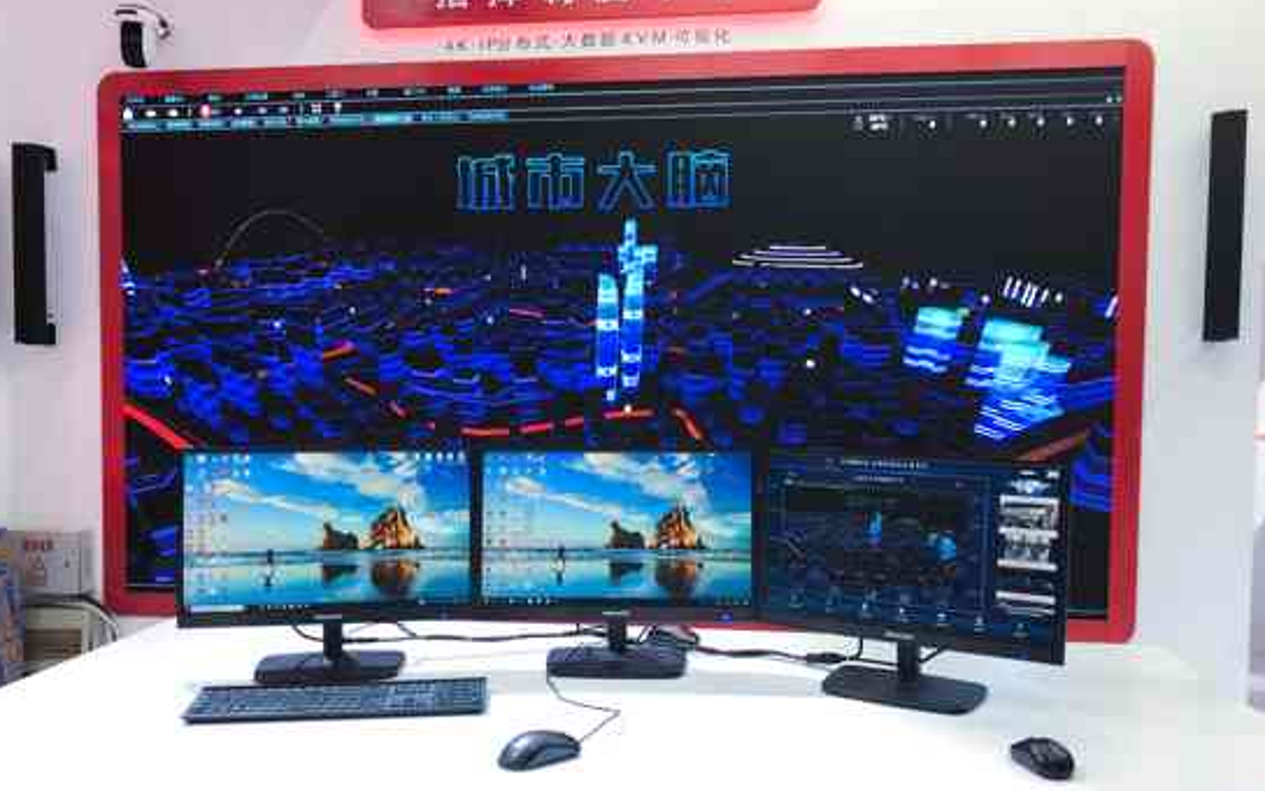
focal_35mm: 30
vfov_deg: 41.8
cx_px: 628
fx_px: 1034
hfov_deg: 62.9
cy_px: 433
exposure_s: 1/33
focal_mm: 3.99
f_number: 1.8
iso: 25
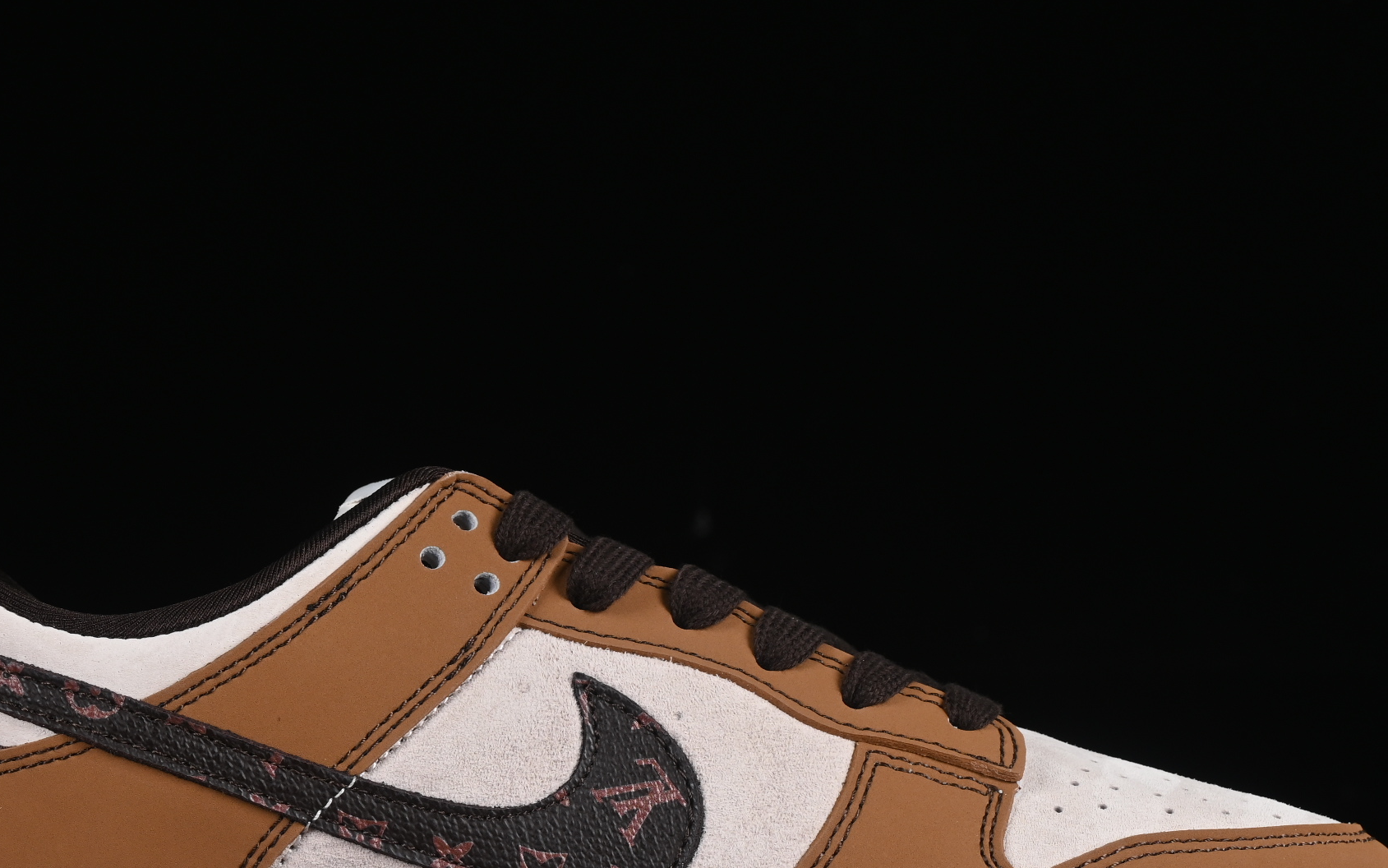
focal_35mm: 126
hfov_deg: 16.6
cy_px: 634
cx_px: 622
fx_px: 4767
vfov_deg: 10.4
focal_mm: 50
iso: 160
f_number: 8
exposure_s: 1/80
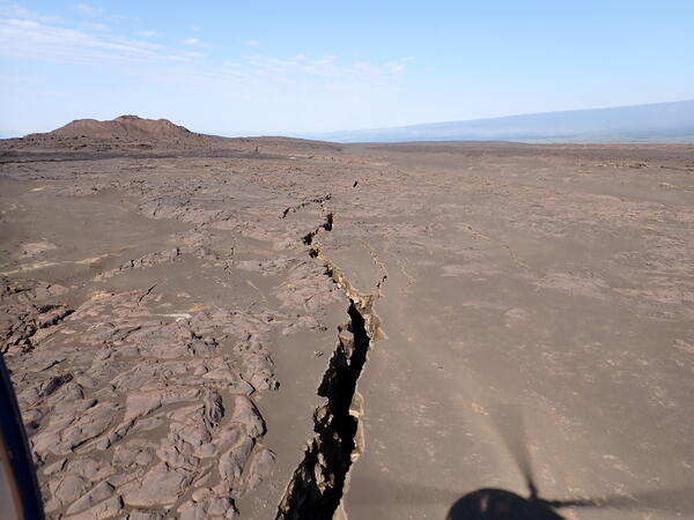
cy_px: 260
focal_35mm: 25
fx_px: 501
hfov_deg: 69.4
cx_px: 347
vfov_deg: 54.9
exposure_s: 1/200
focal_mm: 4.5
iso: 100
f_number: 8
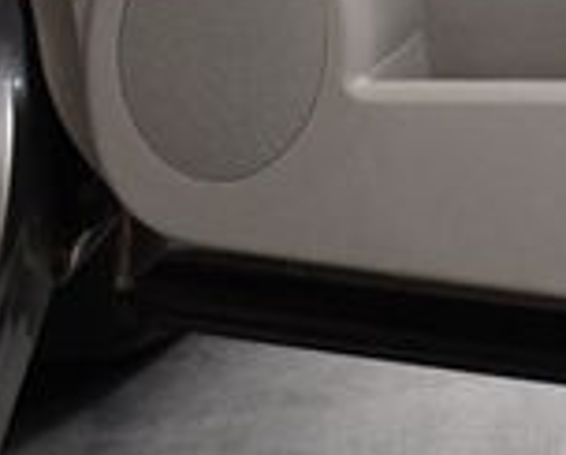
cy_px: -209
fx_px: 2382
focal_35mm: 142
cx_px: 912
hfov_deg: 12.7
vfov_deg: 10.5
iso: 1400
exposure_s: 1/125
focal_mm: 18
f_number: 3.5
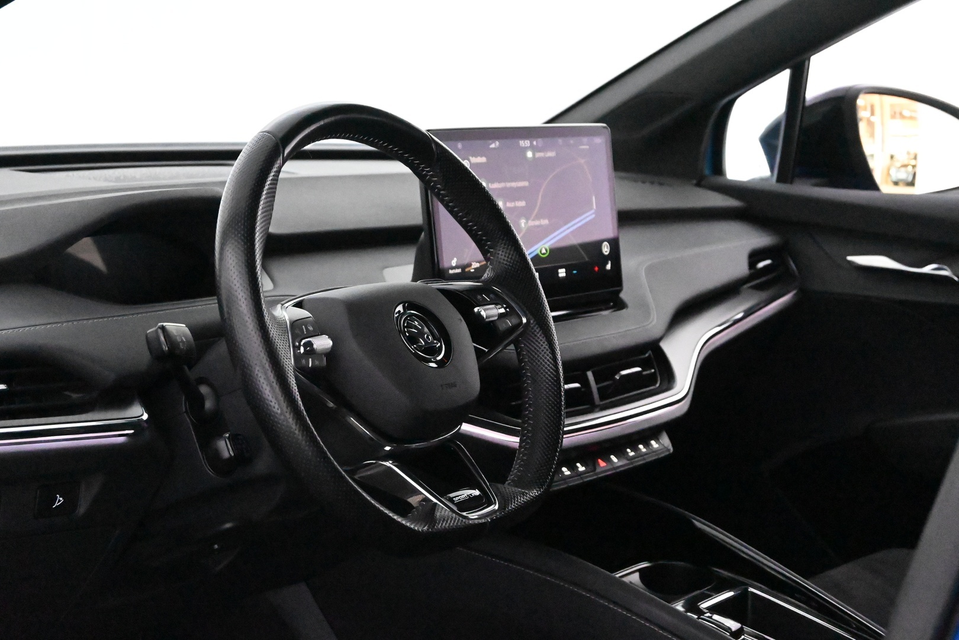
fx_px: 1798
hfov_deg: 29.9
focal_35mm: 68
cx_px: 480
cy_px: 320
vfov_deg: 20.2
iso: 25600
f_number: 6
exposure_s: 1/80
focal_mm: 45
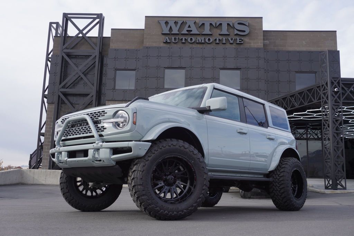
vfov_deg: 35.5
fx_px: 369
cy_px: 118
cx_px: 177
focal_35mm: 38
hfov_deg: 51.3
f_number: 7.1
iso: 100
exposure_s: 1/160
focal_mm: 25
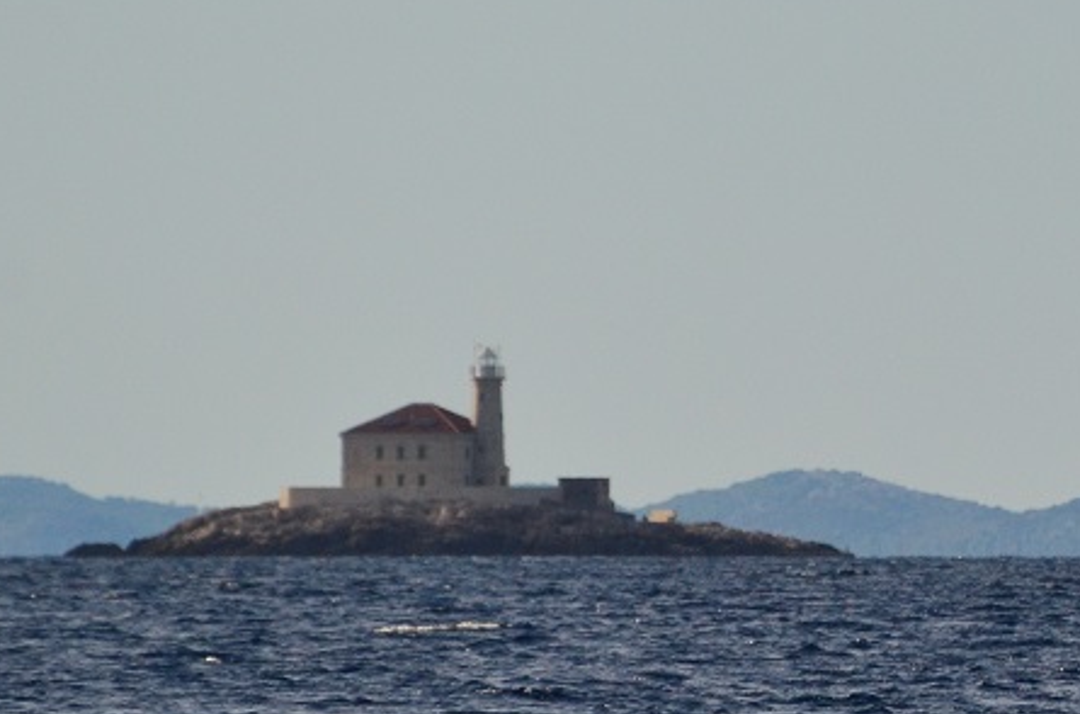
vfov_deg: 1.4
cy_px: 304
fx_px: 30274
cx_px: 1065
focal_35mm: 1012
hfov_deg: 2.0
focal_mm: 300
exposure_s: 1/8000
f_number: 6.3
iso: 1000
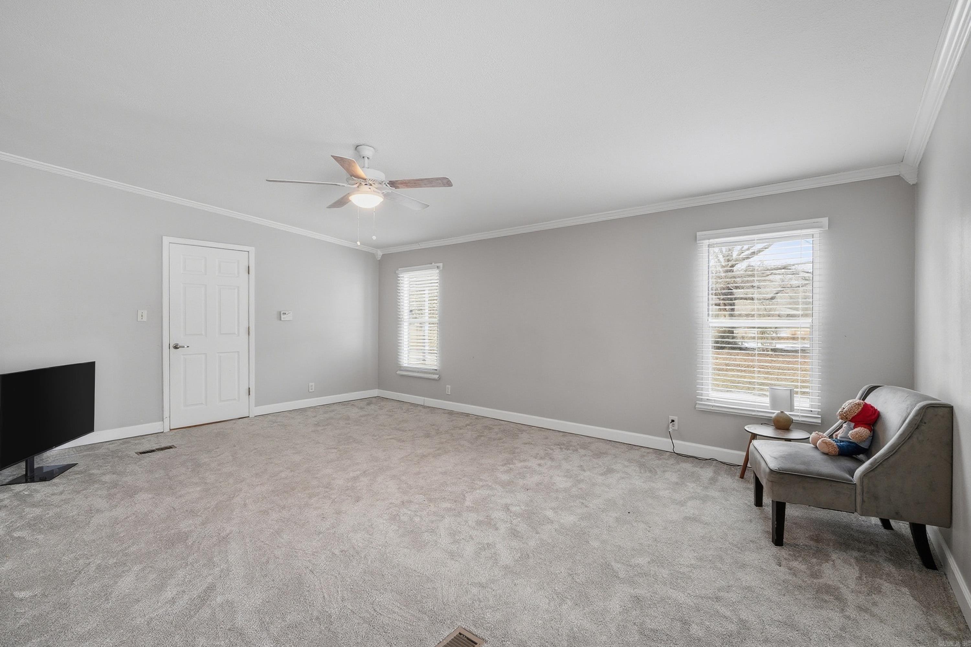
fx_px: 405
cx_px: 486
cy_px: 324
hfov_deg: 100.4
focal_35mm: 15
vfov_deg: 77.3
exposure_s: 1/30
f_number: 9
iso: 250
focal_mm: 10
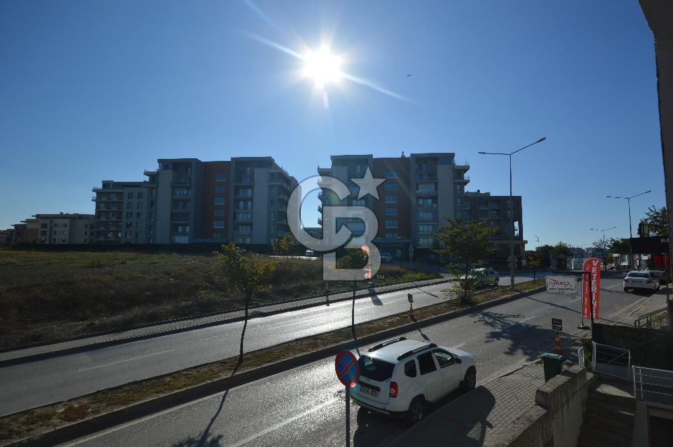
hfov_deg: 85.5
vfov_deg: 63.1
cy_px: 224
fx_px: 364
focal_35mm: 20
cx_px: 336
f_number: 11
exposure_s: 1/500
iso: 100
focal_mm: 13
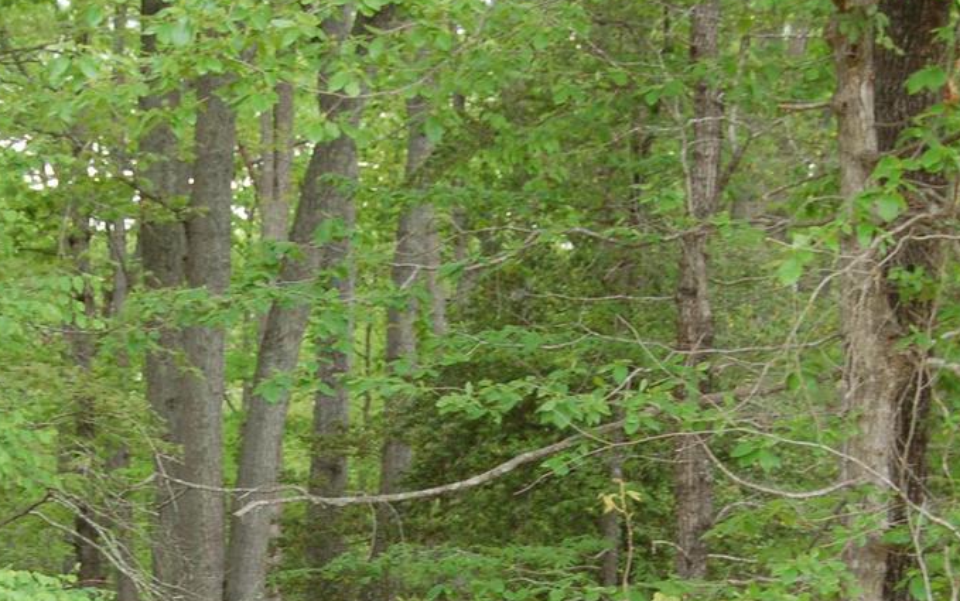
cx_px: 298
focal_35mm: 123
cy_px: 613
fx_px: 3219
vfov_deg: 10.6
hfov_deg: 16.9
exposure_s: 1/100
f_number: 5
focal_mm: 38
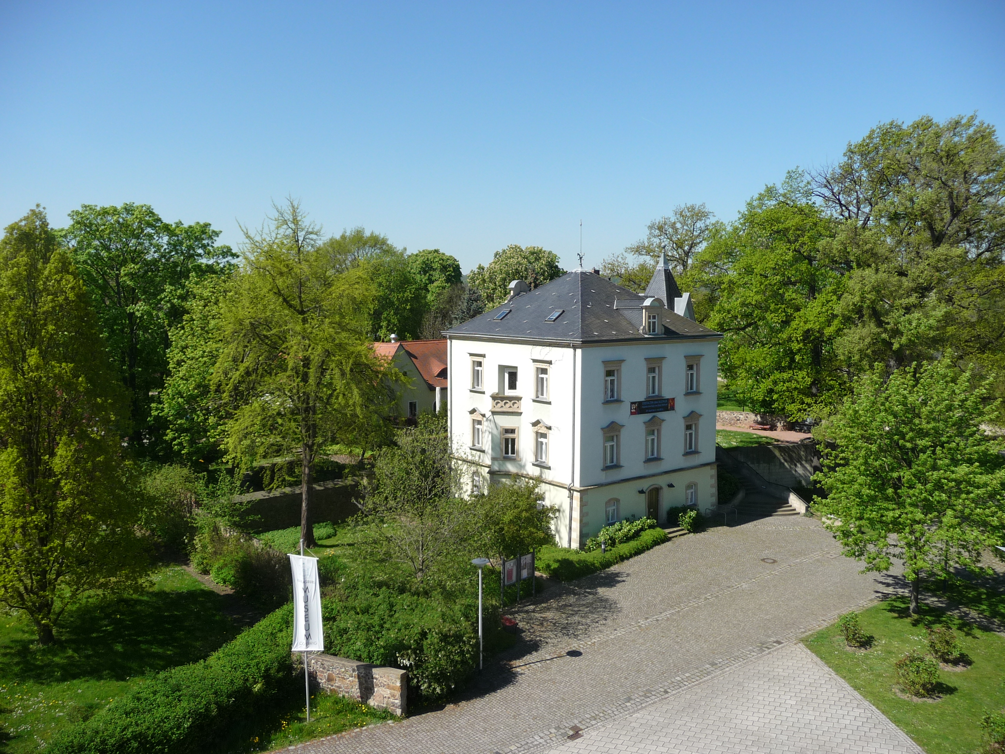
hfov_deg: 63.4
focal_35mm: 28
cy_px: 377
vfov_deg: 49.7
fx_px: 813
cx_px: 502
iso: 100
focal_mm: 4.7
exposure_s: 1/1000
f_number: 3.3
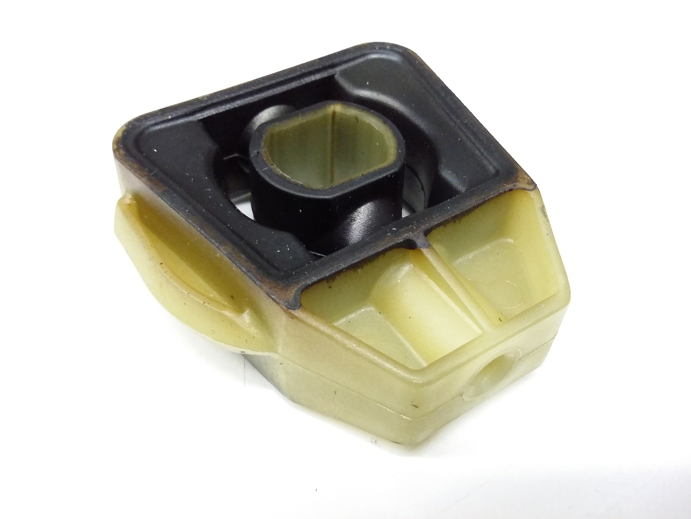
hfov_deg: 56.8
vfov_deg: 44.2
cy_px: 260
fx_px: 639
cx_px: 346
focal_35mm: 32
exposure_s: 1/15
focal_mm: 3.4
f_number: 2.4
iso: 320
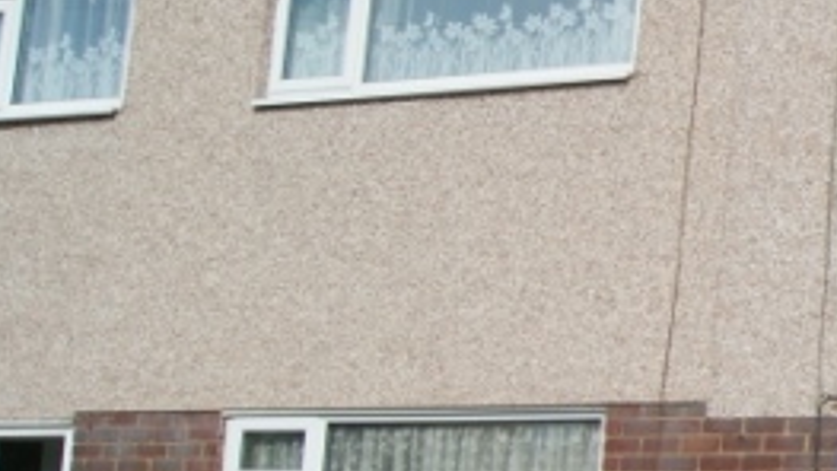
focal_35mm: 110
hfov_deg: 15.8
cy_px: 352
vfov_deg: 11.0
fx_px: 2442
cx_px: 1617
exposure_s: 1/160
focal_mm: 18
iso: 100
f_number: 11
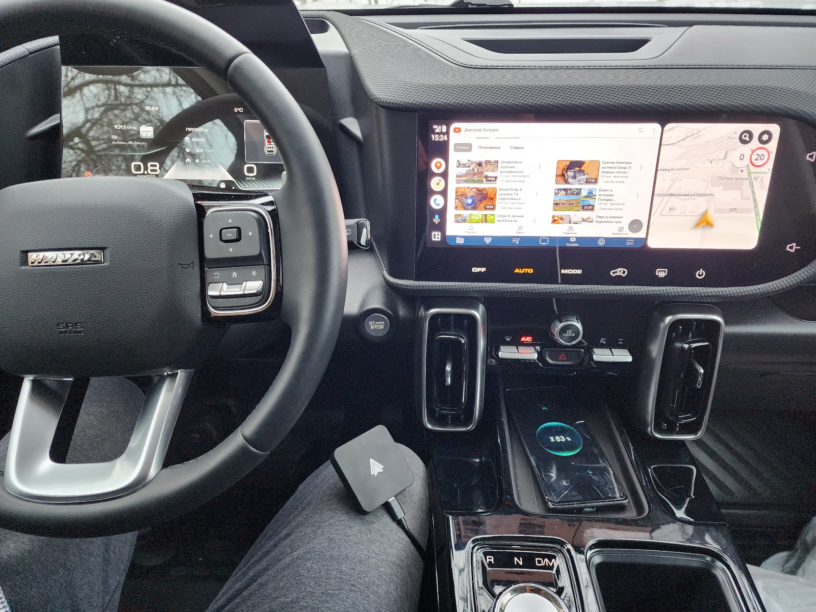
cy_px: 306
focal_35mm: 23
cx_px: 408
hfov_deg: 73.9
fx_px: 542
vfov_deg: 58.9
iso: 640
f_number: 1.8
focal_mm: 6.4
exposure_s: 1/120
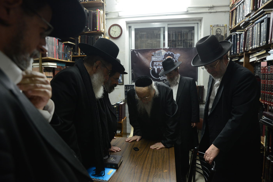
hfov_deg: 73.7
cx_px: 136
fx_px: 182
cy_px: 91
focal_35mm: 24
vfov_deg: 53.2
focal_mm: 24
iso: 1600
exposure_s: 1/125
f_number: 5
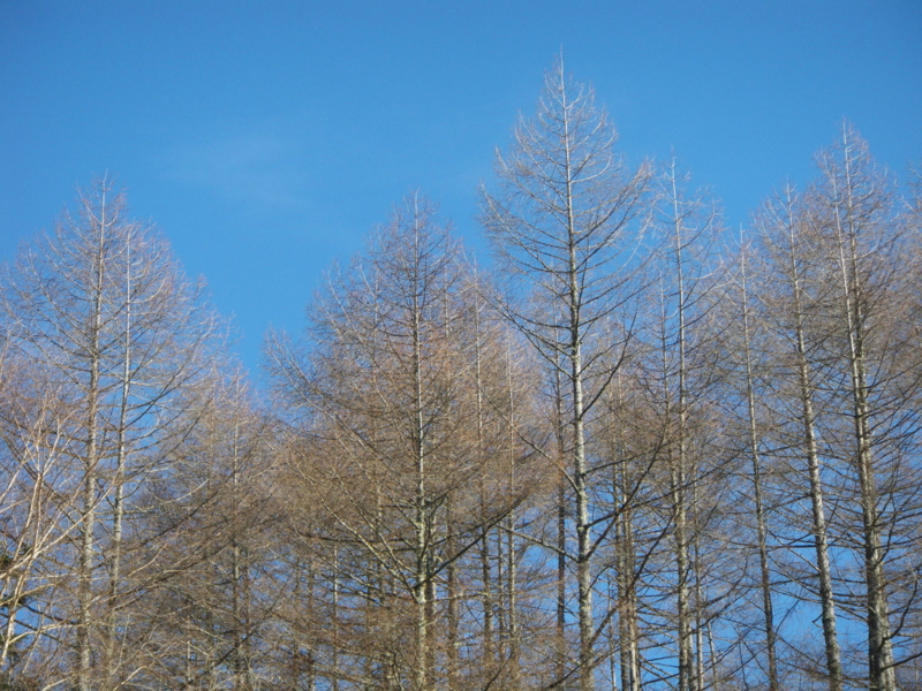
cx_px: 461
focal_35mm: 119
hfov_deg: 16.6
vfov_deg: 12.5
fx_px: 3170
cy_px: 346
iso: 64
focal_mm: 21.1
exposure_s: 1/200
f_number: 4.6
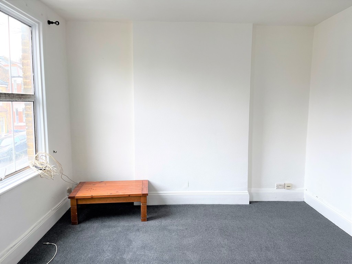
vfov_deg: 53.1
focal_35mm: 26
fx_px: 264
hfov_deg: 67.3
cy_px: 132
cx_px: 176
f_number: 1.6
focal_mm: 5.1
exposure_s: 1/100
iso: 64
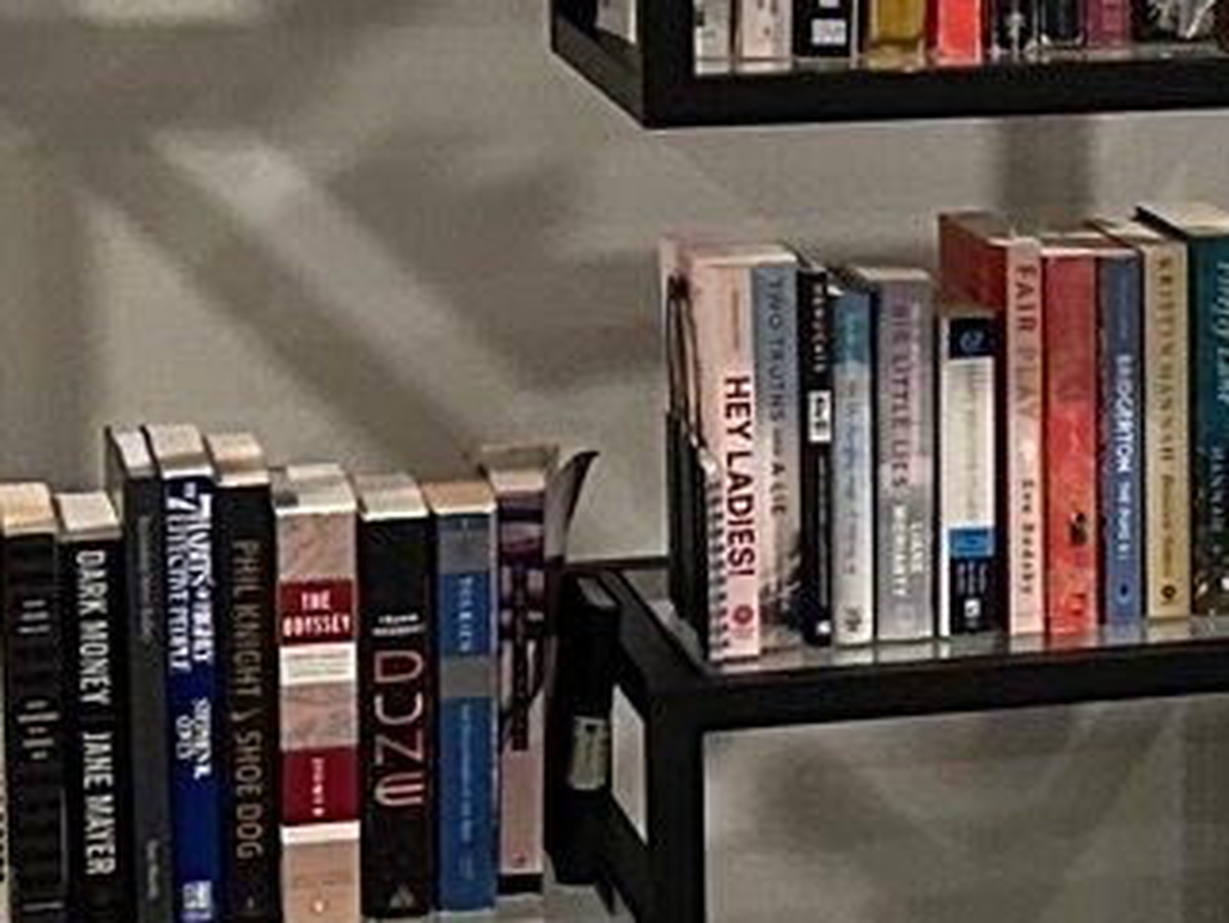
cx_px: 2351
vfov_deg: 9.7
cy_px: 207
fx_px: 5434
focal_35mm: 153
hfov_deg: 11.7
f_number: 1.78
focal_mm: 6.86
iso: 640
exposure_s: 1/60
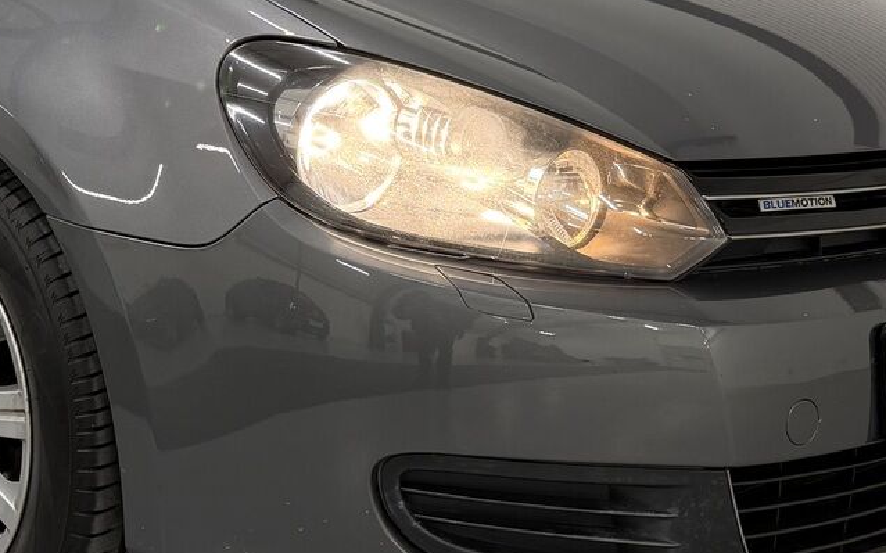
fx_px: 1642
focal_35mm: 68
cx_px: 253
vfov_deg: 19.0
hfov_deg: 29.8
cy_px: 119
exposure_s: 1/50
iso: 125
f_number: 1.78
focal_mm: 6.76
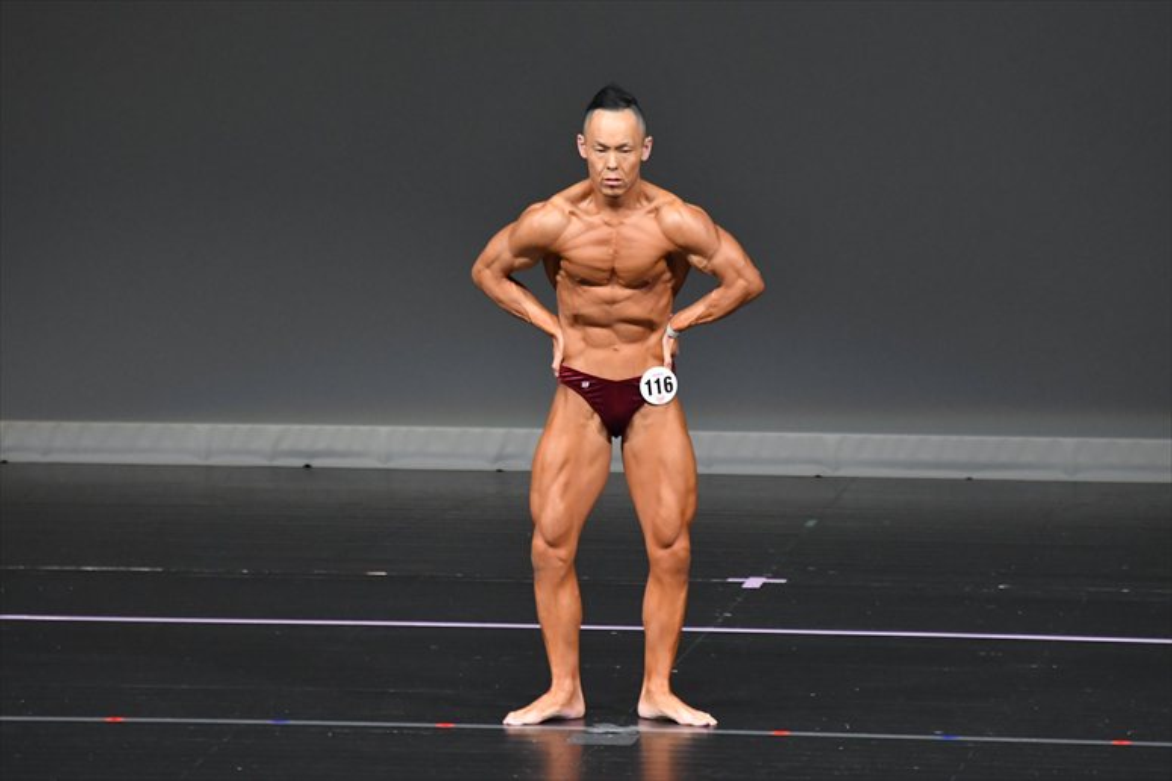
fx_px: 11226
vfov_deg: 4.0
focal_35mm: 345
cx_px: 586
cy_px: 390
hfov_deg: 6.0
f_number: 5.6
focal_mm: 230
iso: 4000
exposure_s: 1/400
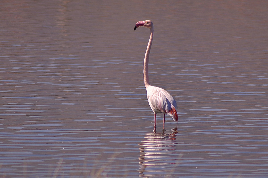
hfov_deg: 4.6
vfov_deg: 3.0
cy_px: 89
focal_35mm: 450
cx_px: 134
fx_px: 3346
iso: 100
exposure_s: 1/1000
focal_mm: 300
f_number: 5.6
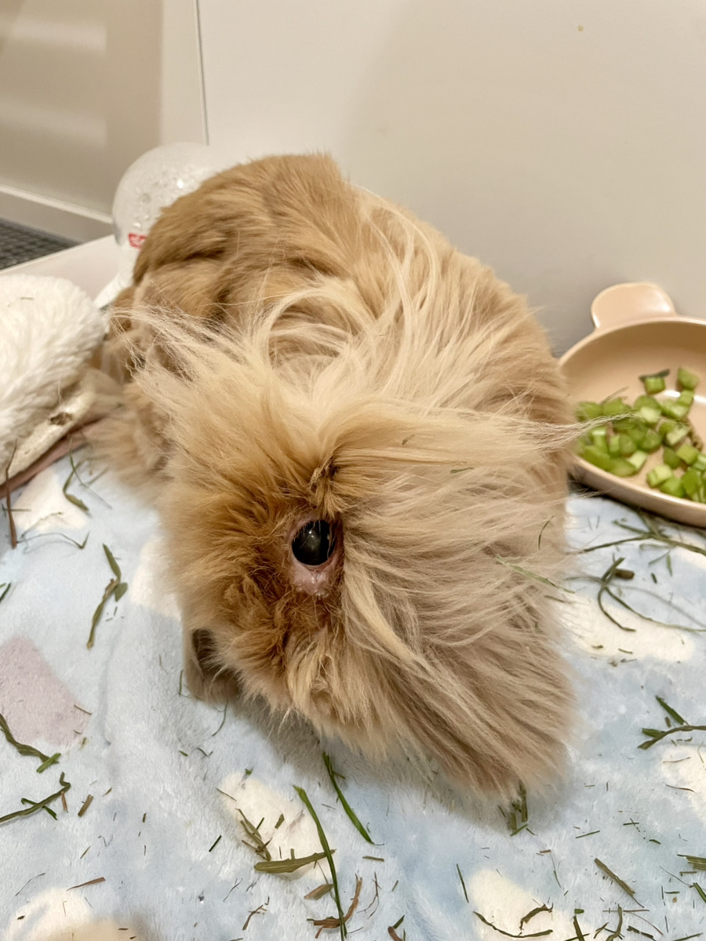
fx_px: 707
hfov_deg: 53.1
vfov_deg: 67.3
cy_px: 470
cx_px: 353
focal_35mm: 26
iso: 500
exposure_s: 1/60
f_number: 1.6
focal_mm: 4.2
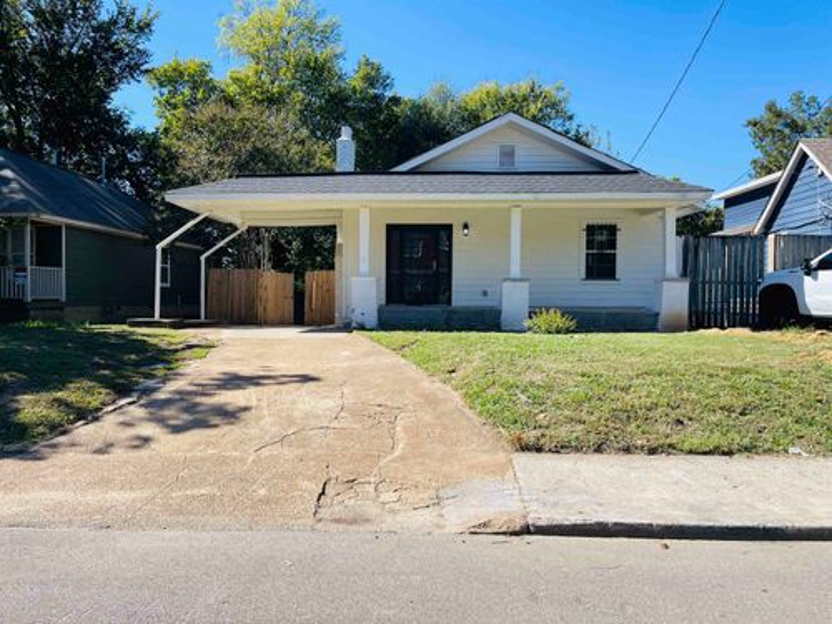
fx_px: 601
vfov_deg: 54.9
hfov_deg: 69.4
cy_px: 312
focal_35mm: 25
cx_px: 416
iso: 32
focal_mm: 5.1
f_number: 1.6
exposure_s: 1/1976
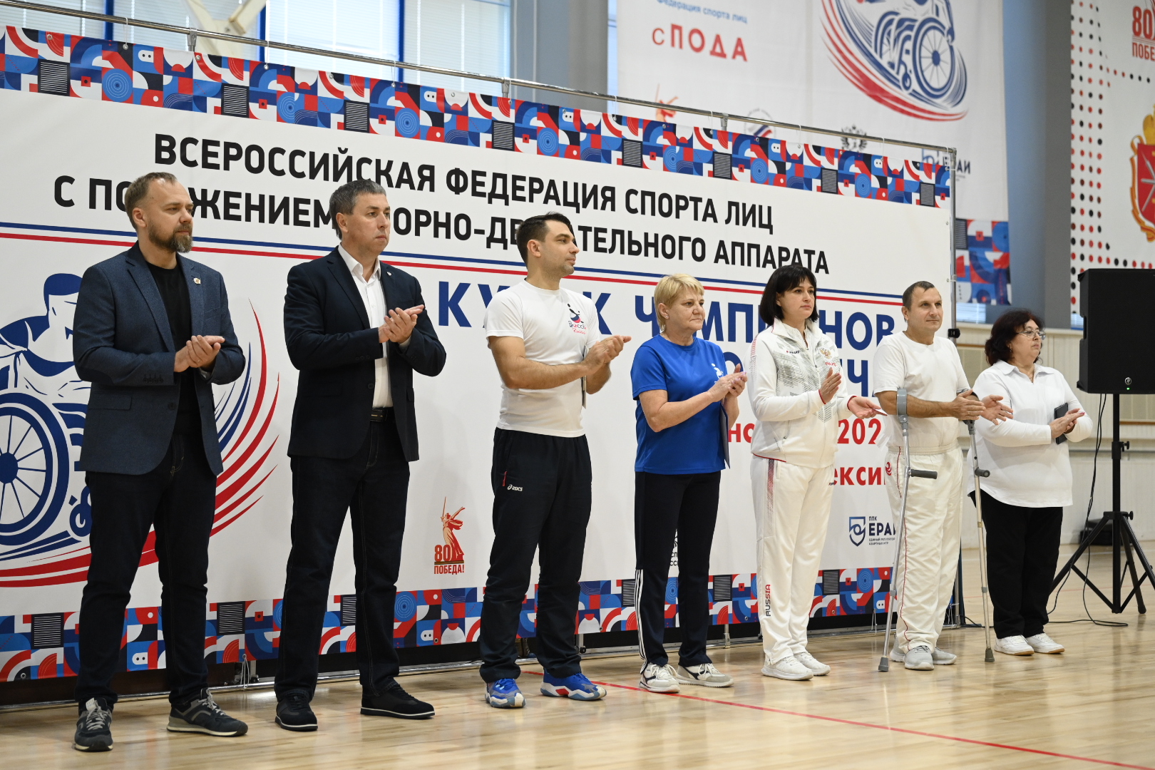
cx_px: 578
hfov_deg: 35.6
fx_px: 1797
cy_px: 385
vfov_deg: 24.2
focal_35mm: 56
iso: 2500
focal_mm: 56
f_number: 2.8
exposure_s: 1/320
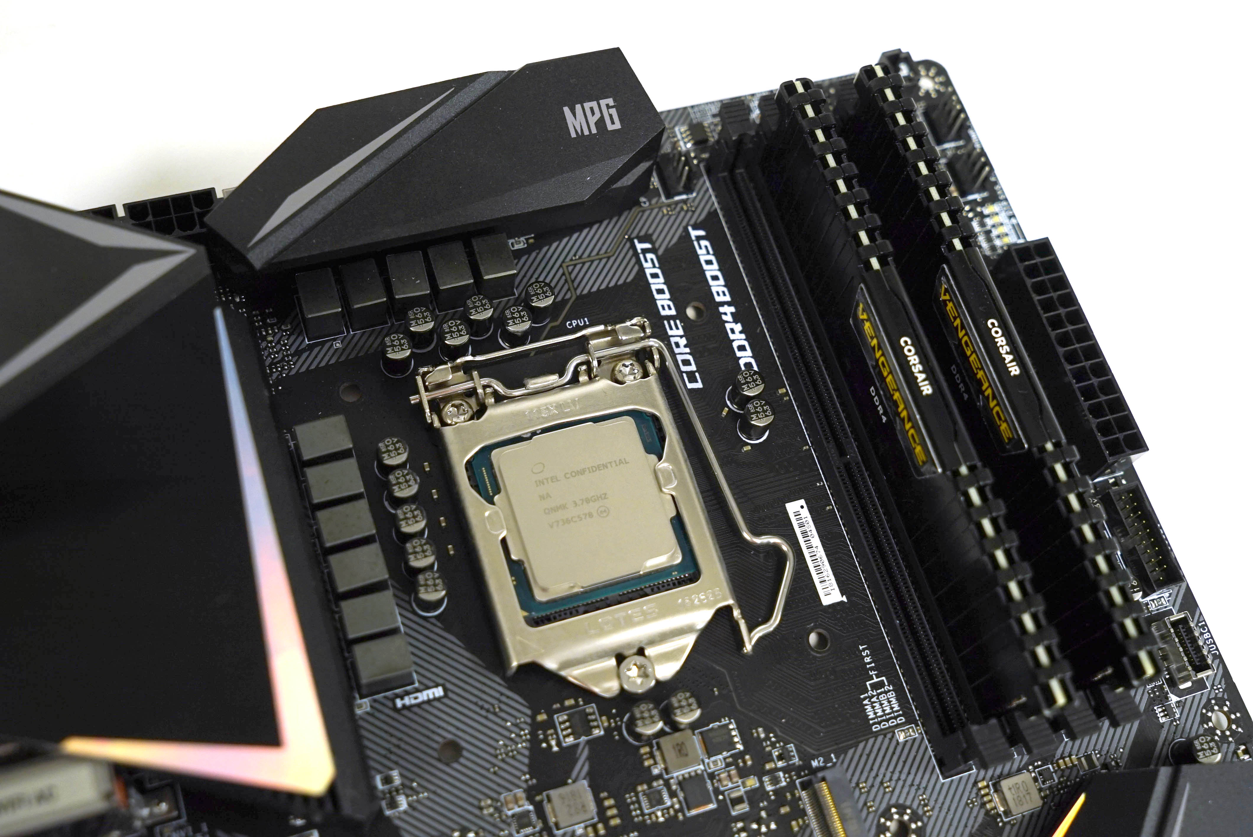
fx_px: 1393
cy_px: 418
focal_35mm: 40
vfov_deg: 33.4
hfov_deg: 48.4
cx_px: 626
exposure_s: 1/100
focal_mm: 40
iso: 1600
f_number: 5.6
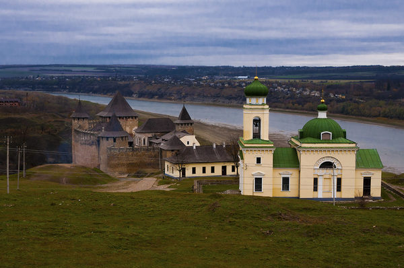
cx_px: 202
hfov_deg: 33.4
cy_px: 134
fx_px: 672
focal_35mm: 60
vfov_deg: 22.5
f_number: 10
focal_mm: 40
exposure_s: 1/125
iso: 320
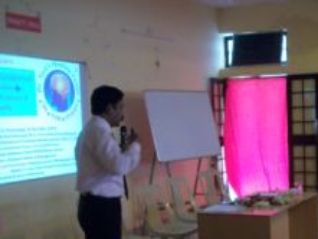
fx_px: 533
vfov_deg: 24.5
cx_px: 265
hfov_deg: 32.1
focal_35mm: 58
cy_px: 215
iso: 250
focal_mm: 5.7
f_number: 2.9
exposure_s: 1/8
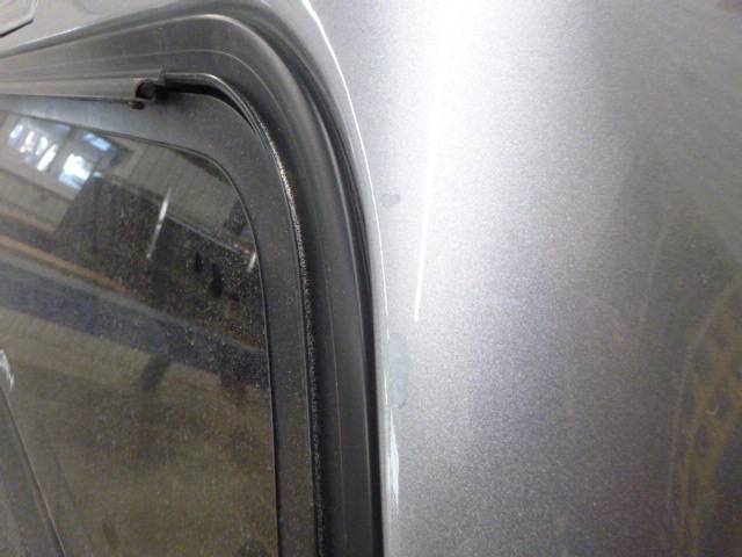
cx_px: 371
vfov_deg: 54.9
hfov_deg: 69.4
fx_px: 536
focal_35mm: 25
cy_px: 278
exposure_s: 1/50
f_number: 3.9
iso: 800
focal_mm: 4.5
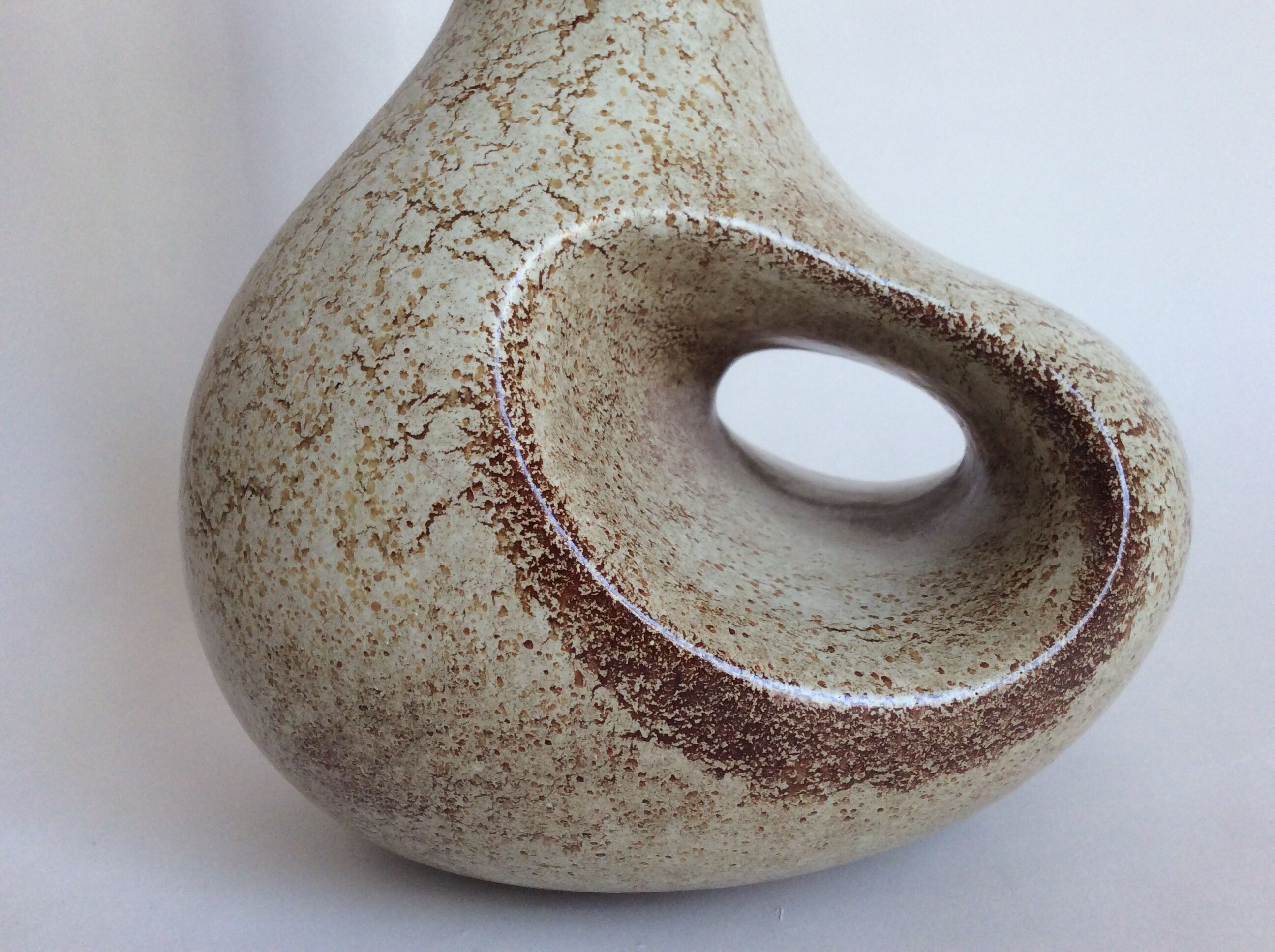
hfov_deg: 56.9
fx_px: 1177
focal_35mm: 32
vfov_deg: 44.1
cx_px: 638
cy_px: 476
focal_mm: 3.3
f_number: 2.4
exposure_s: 1/100
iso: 64
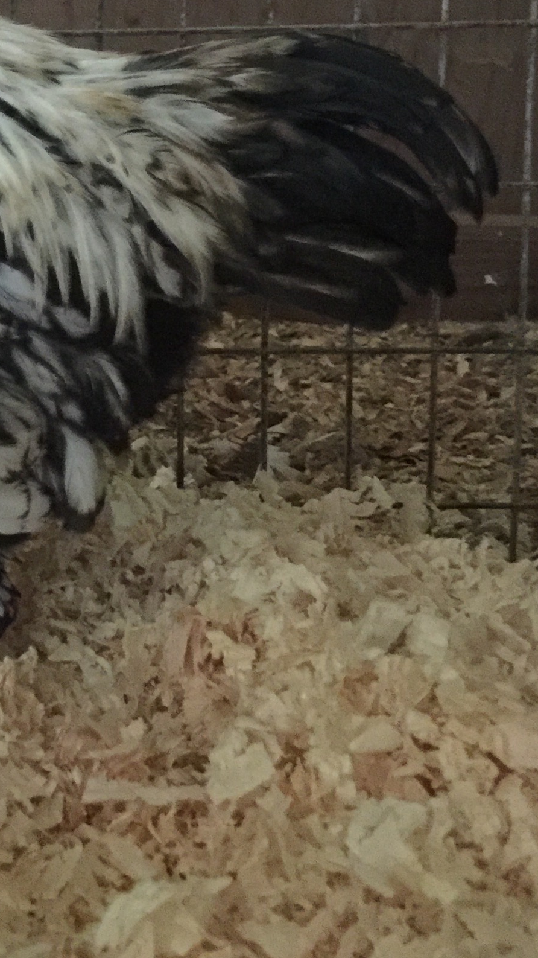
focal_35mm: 65
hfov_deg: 17.3
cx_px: -176
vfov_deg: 31.0
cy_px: 110
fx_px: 1649
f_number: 2.2
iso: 320
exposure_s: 1/4
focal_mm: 4.15
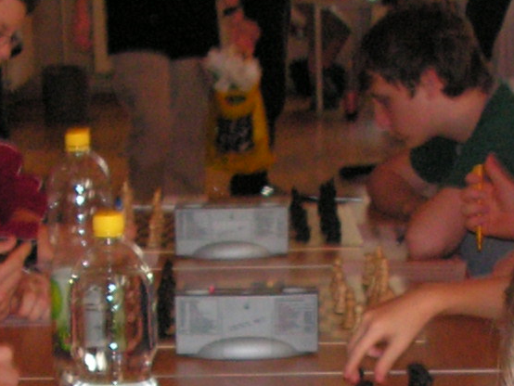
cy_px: 476
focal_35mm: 133
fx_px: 1976
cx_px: 303
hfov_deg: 14.8
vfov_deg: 10.9
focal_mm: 6
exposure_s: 1/40
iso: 200
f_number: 3.2
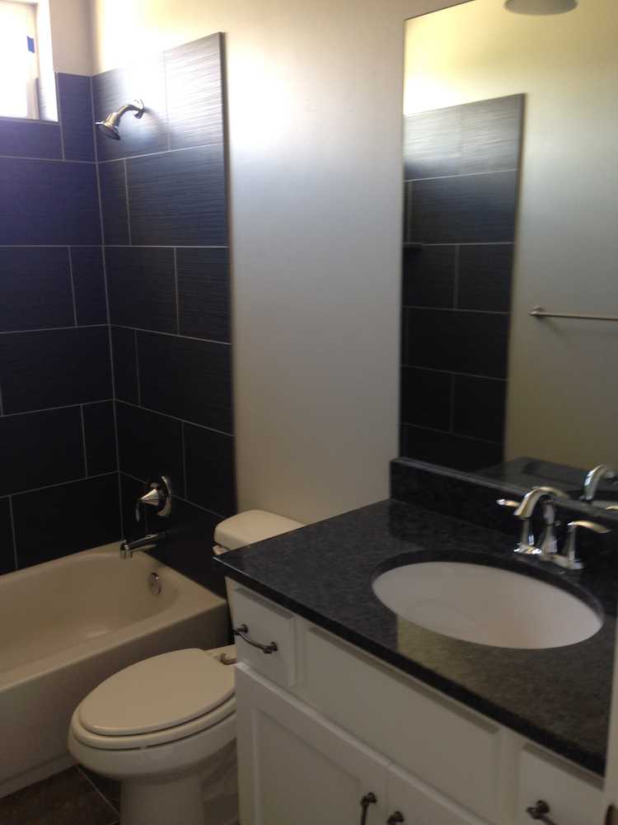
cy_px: 412
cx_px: 309
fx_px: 786
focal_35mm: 33
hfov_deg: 42.9
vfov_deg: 55.4
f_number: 2.4
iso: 64
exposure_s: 1/20
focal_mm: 4.12
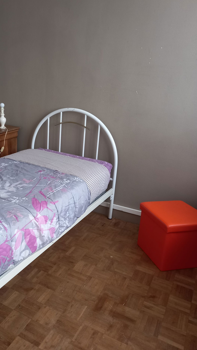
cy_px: 164
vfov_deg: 62.6
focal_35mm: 31
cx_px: 54
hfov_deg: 37.0
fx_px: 288
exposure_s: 1/60
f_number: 2
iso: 200
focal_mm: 4.6
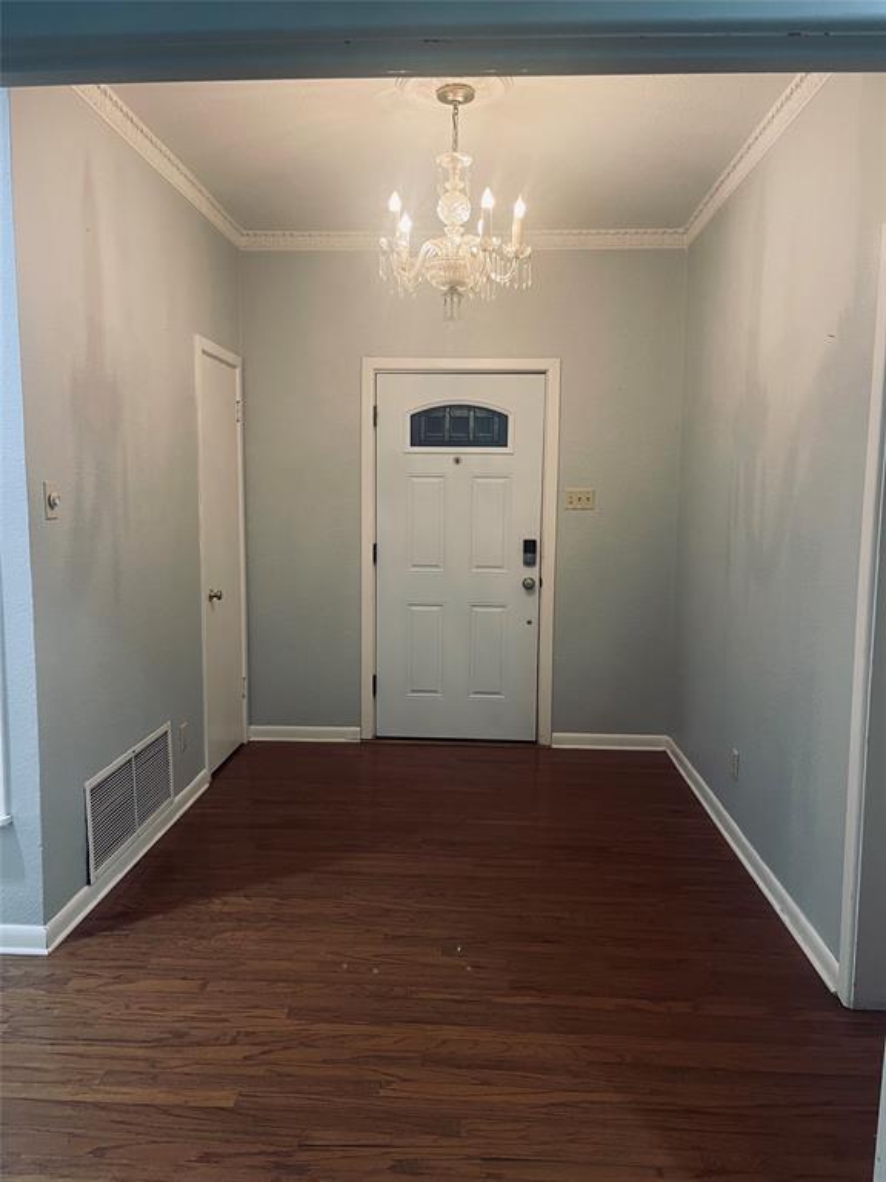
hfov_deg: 54.9
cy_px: 591
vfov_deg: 69.4
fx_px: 853
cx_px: 443
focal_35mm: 25
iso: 250
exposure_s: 1/60
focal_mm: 5.1
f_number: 1.6
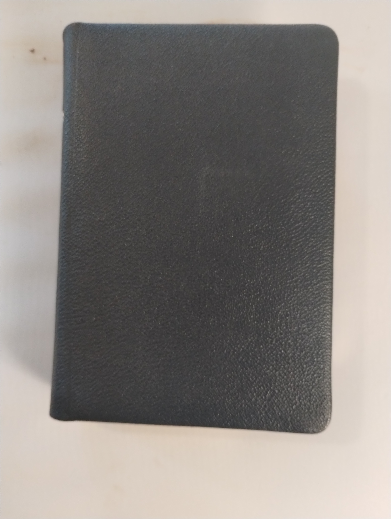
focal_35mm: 28
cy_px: 260
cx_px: 196
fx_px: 421
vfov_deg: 63.4
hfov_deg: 49.9
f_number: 1.8
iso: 1494
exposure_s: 1/30
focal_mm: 4.27
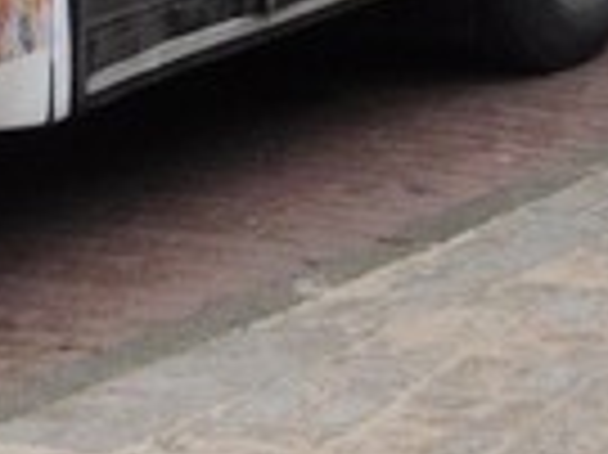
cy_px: -946
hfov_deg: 7.4
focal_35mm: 267
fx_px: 4685
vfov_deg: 5.2
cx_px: 9
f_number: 3.9
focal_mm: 7.1
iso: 220
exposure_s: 1/250
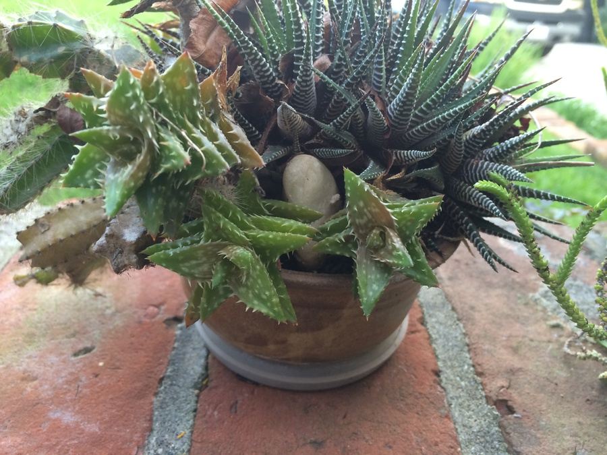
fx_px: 526
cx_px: 304
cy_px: 228
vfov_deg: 46.8
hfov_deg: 60.0
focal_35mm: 30
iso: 40
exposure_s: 1/40
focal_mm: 4.12
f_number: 2.2
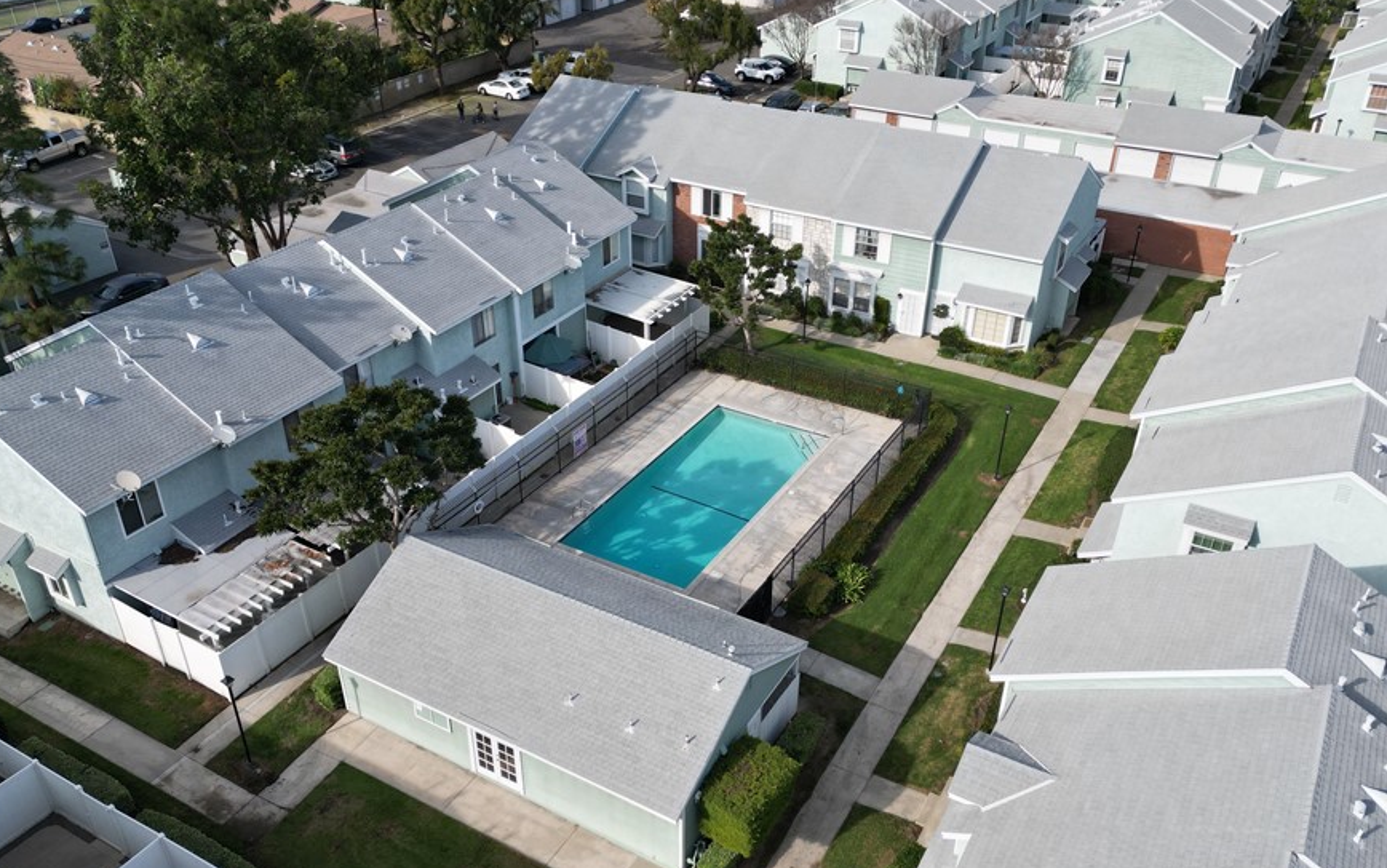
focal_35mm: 30
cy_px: 481
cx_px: 673
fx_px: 1134
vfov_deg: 41.8
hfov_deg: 62.9
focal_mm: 6.72
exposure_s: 1/2500
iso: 130
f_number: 1.7
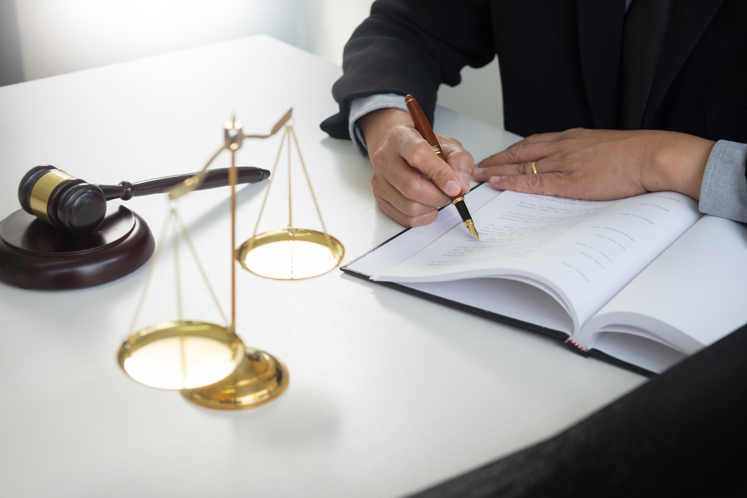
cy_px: 249
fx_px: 1100
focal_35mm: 53
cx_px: 374
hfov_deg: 37.5
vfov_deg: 25.5
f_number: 2.8
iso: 200
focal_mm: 35
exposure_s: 1/180
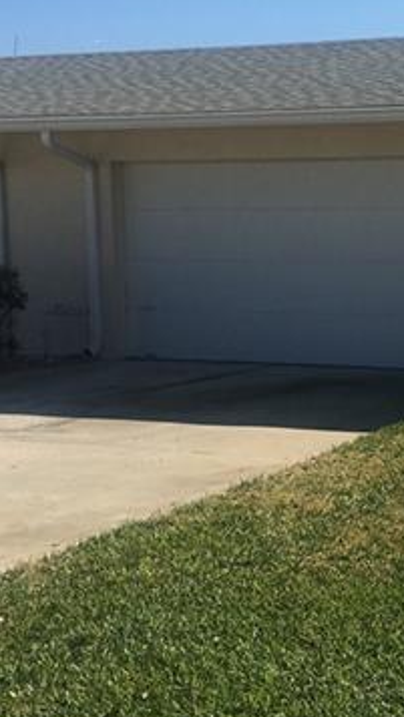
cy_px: 362
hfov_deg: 16.8
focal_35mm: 68
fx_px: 1294
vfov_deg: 31.0
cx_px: 511
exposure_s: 1/1789
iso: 25
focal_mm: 4.15
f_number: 2.2
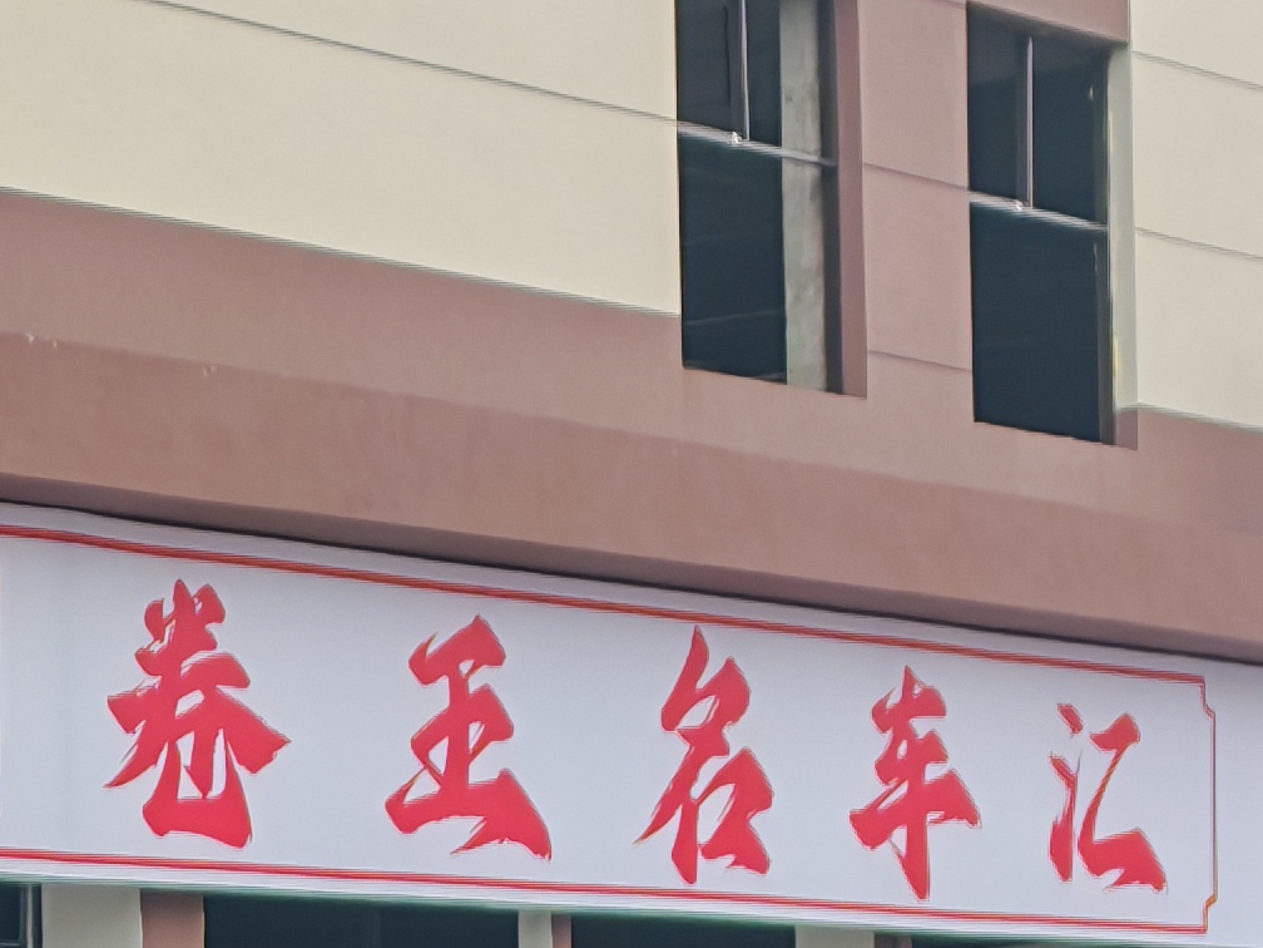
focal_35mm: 195
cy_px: 1672
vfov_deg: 7.4
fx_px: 7115
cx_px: -1193
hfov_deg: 9.5
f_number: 2
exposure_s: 1/500
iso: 50
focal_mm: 6.83
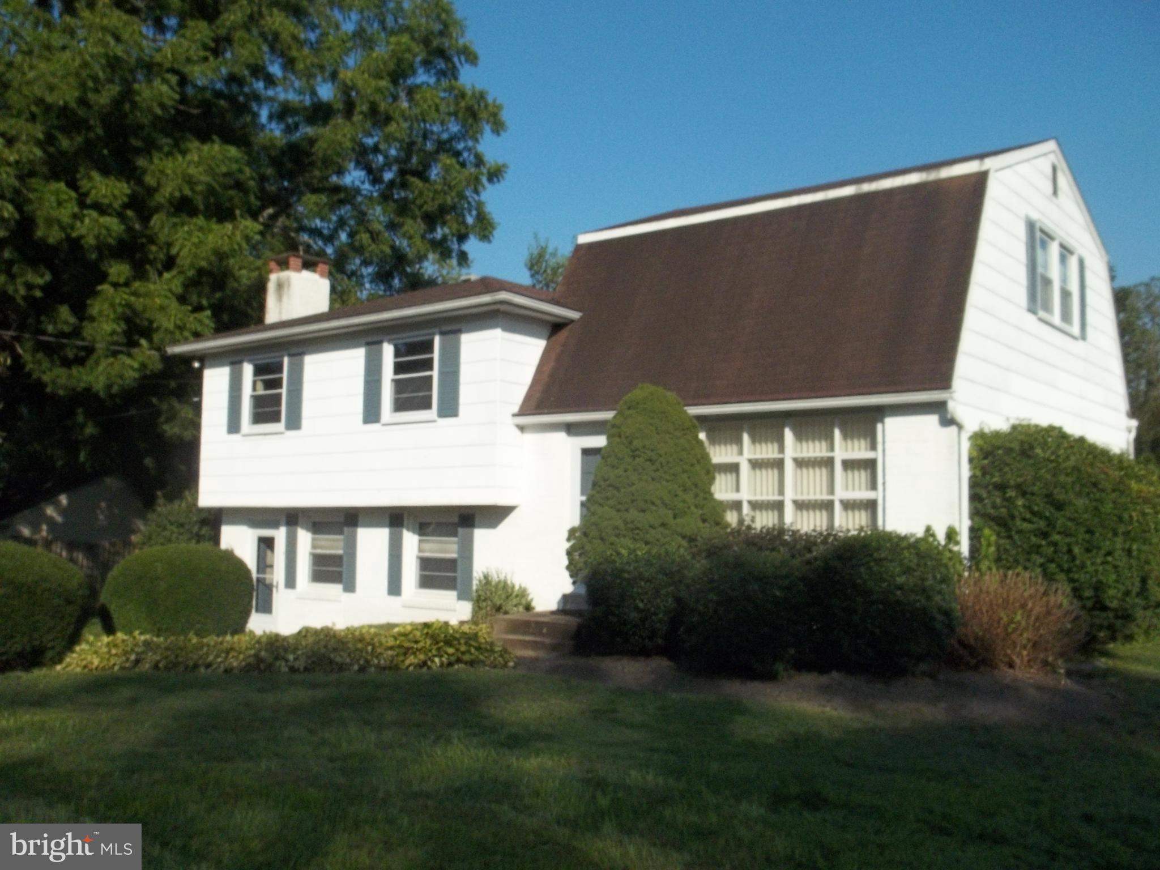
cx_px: 580
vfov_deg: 42.9
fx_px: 1106
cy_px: 435
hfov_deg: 55.4
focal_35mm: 33
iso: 200
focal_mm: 5.9
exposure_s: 1/640
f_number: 8
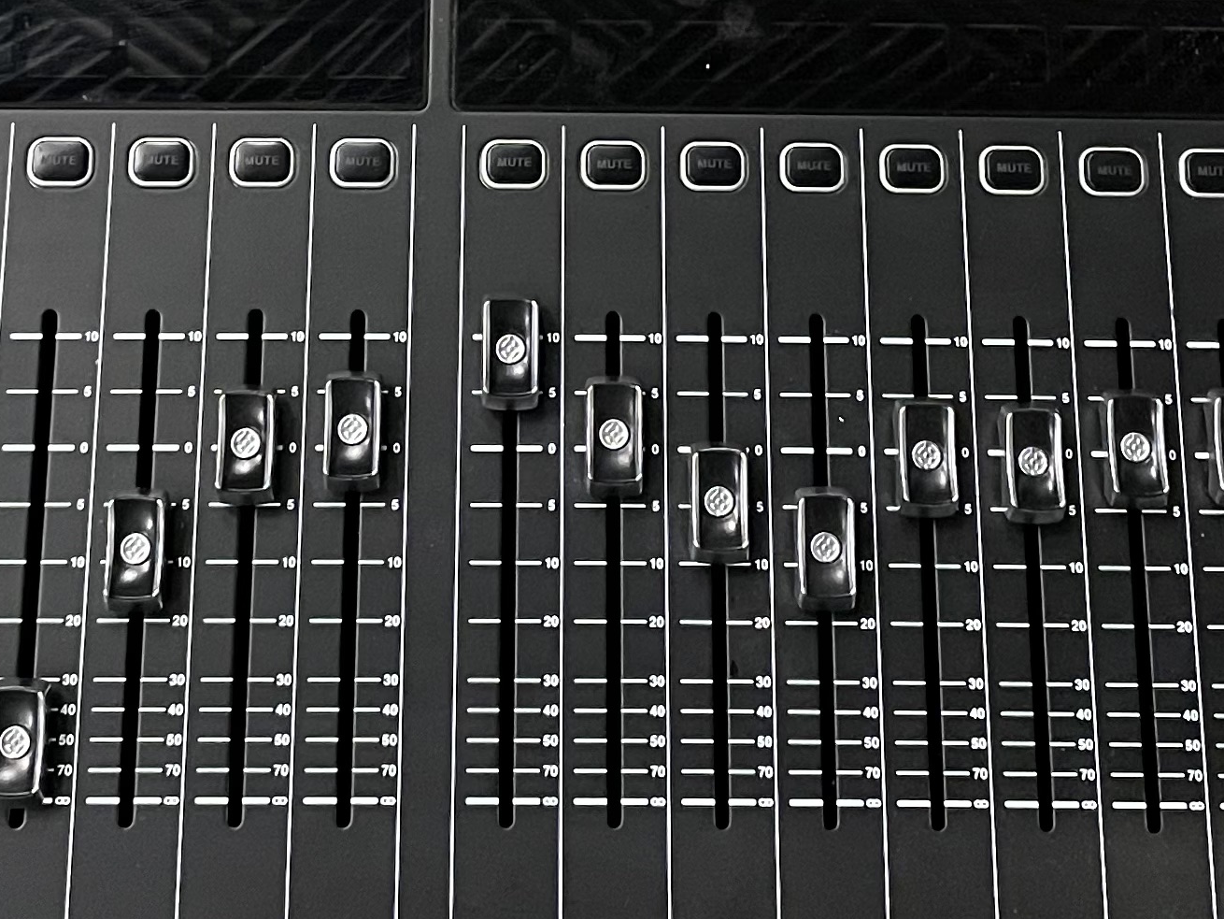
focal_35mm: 80
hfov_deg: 24.4
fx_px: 2829
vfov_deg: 17.7
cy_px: -148
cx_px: 562
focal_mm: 4.2
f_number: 1.6
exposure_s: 1/25
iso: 500
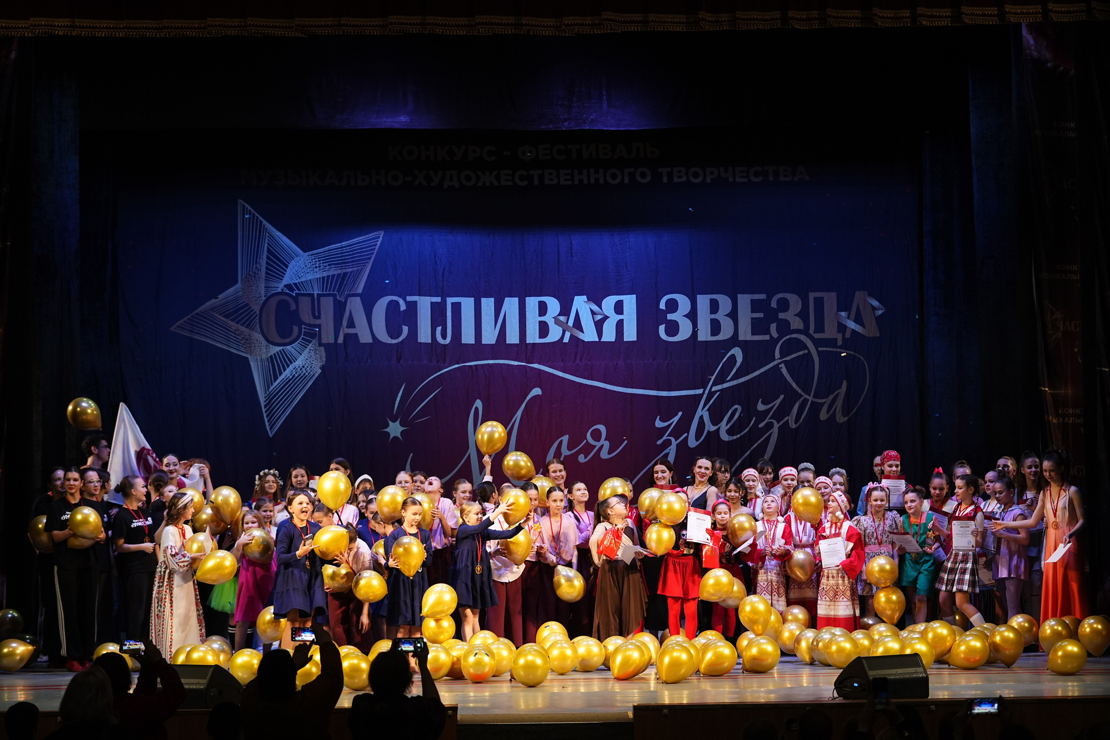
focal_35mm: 85
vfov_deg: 16.1
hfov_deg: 23.9
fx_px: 2621
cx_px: 555
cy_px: 370
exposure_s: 1/400
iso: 1600
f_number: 2.8
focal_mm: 85
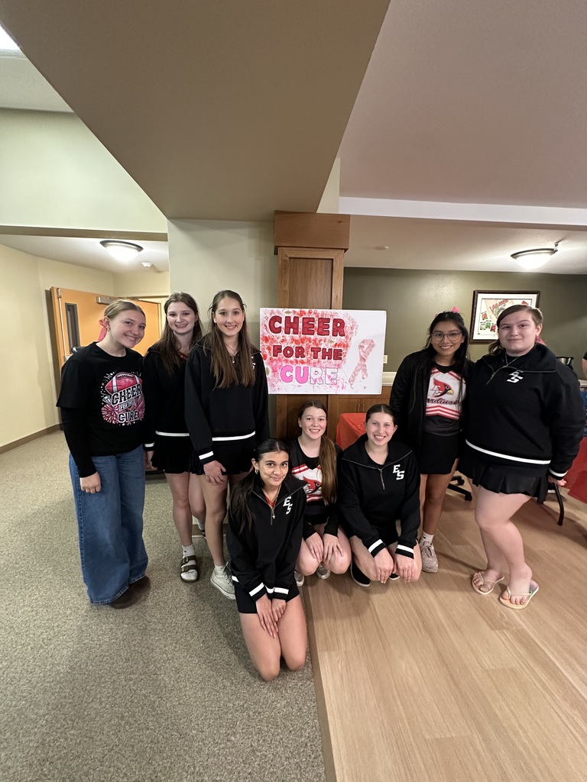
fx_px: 317
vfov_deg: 102.1
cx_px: 294
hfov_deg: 85.7
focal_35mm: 14
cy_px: 391
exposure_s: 1/60
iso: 800
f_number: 2.2
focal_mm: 2.22
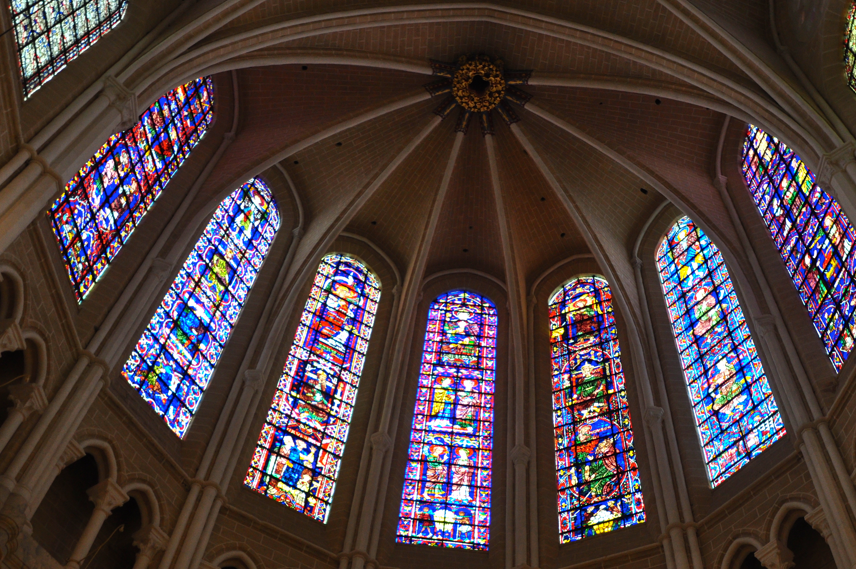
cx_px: 468
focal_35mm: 46
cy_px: 328
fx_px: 1092
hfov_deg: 42.7
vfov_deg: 29.1
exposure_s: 1/20
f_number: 3.8
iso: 400
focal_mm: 24
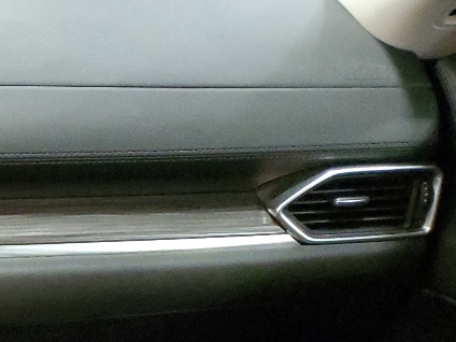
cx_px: -385
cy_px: 617
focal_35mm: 98
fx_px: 1291
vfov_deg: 13.5
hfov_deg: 16.5
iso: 507
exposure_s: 1/15
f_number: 1.5
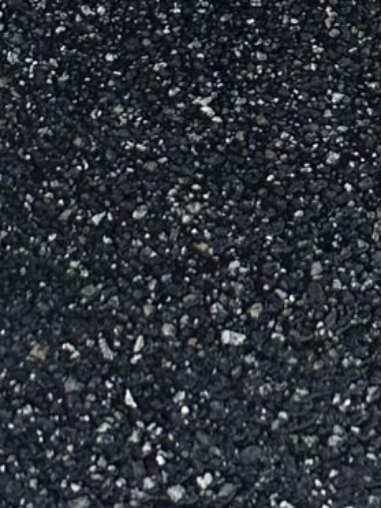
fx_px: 2421
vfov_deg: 8.8
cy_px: -1196
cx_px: 546
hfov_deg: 8.8
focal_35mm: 165
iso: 80
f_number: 1.78
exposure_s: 1/2155
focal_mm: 6.86
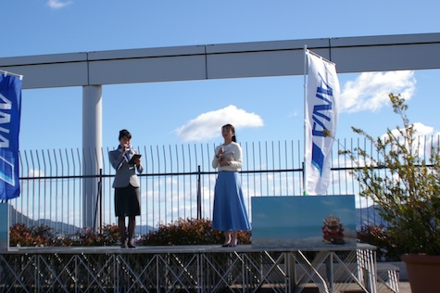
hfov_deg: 37.4
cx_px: 170
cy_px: 136
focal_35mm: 53
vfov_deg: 25.5
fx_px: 647
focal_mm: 28
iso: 400
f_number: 4
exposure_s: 1/4000
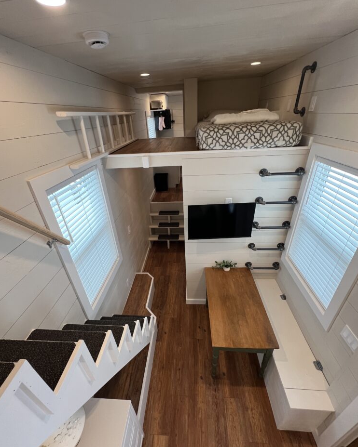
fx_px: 185
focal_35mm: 14
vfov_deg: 100.7
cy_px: 228
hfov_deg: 88.0
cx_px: 176
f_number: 1.8
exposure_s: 1/120
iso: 200
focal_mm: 1.57
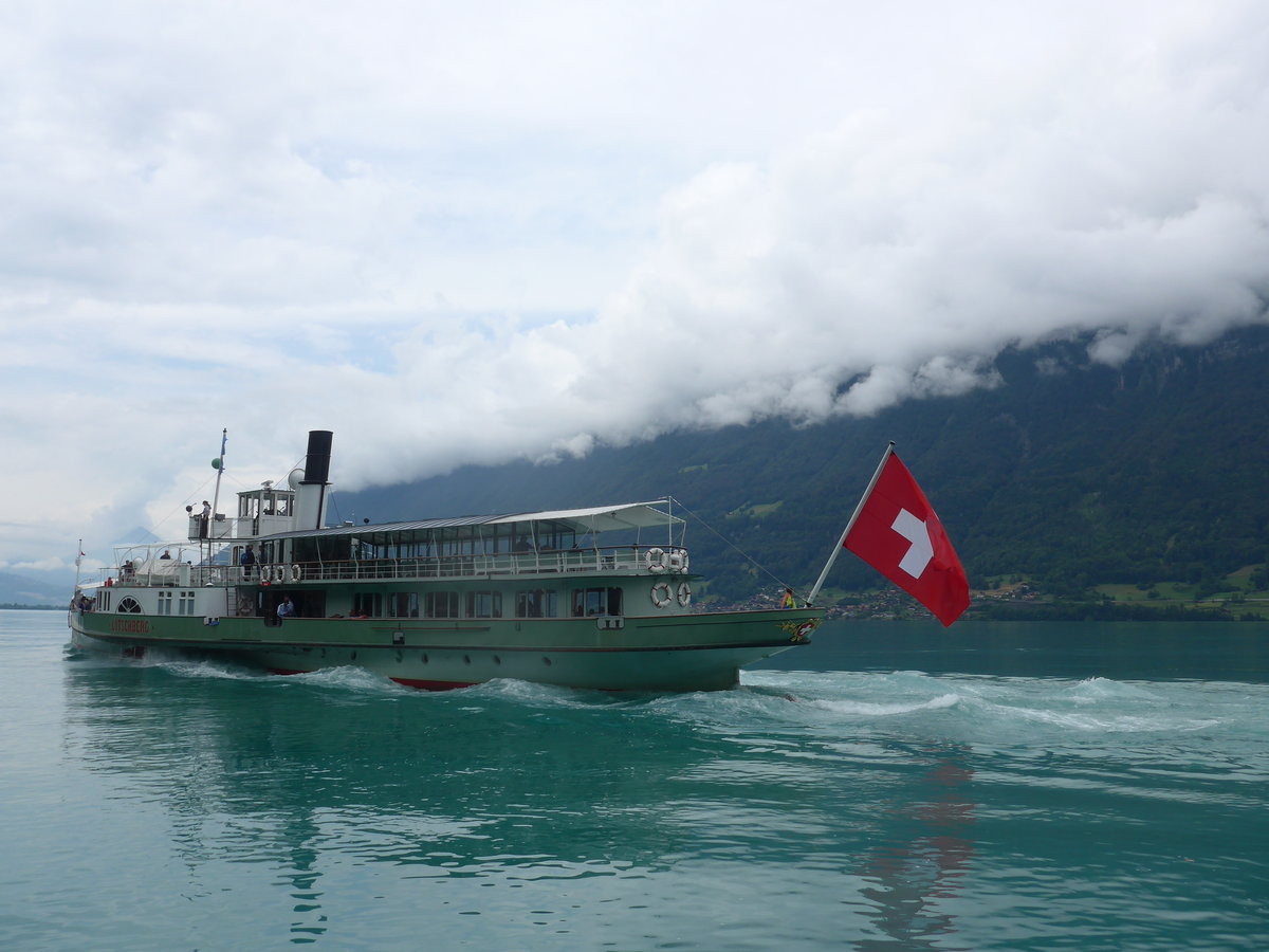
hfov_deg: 61.7
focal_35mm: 29
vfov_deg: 48.2
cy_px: 476
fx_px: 1063
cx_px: 634
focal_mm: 6
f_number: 3.2
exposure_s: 1/1600
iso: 80
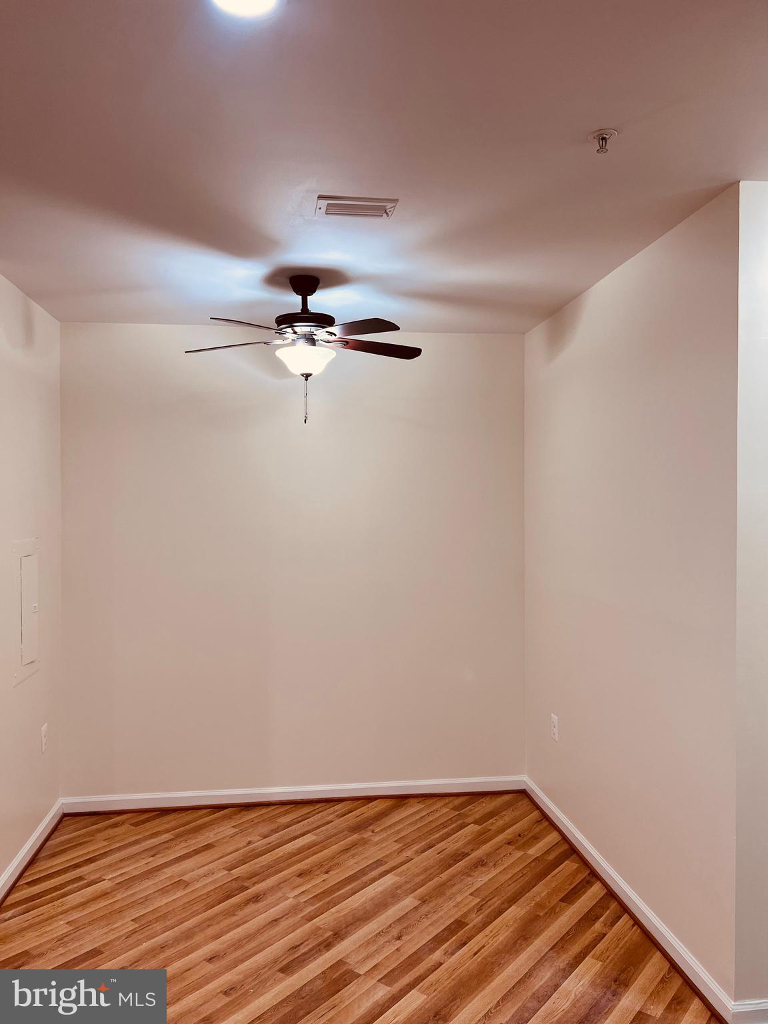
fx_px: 769
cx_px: 384
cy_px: 512
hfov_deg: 53.1
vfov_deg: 67.3
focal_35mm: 26
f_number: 1.5
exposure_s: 1/120
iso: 80
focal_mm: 5.7
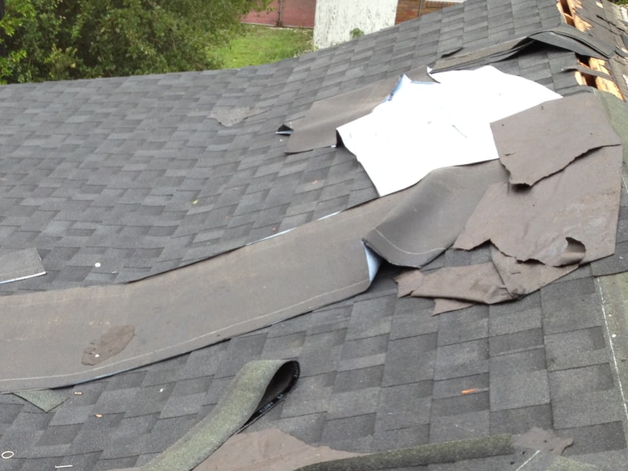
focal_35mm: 60
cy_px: 392
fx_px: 1088
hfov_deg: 31.5
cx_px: 140
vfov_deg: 23.9
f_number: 2.4
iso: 64
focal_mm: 4.28
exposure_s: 1/120
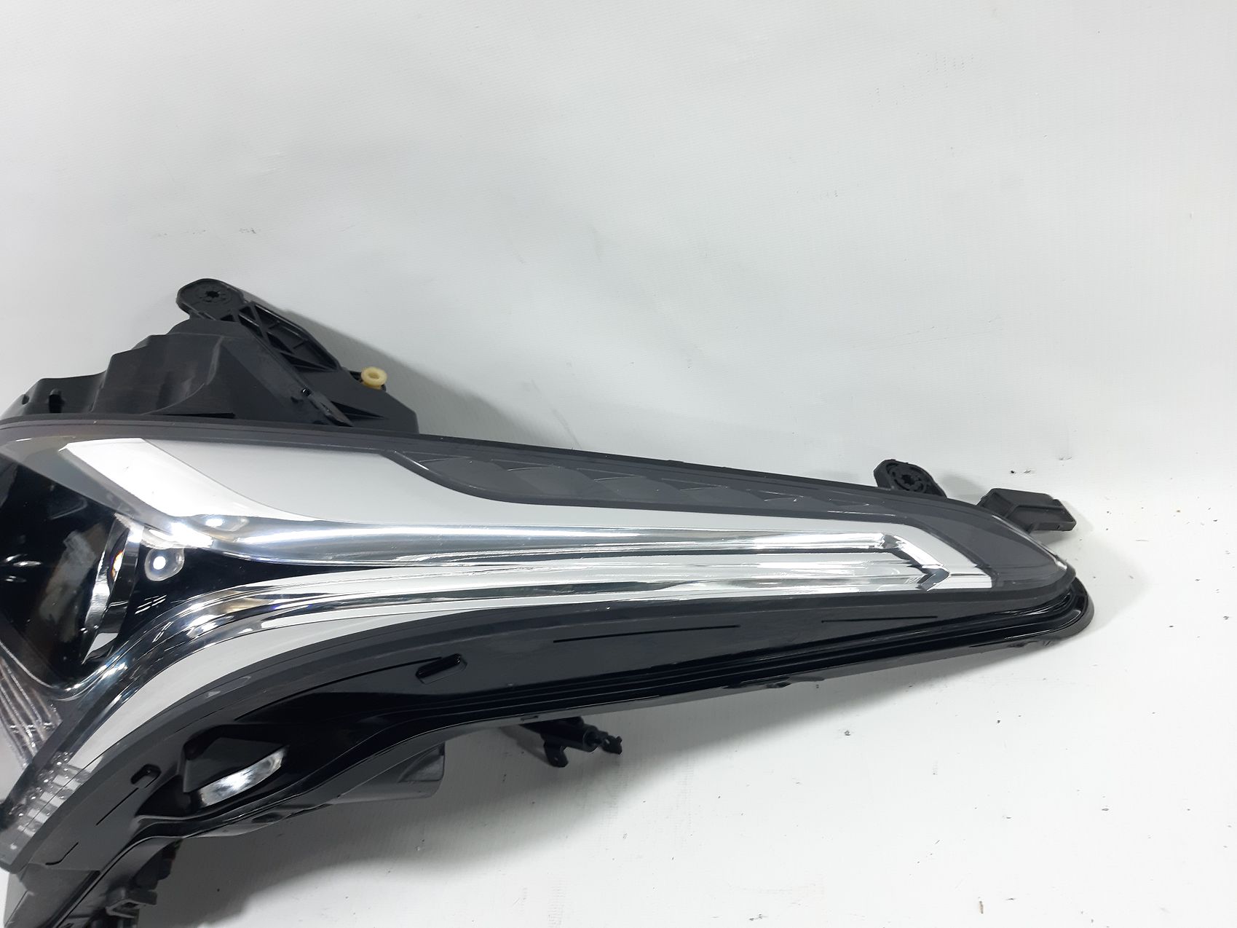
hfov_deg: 65.3
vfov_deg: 51.3
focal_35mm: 27
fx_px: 965
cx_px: 618
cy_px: 464
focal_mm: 3.93
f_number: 1.7
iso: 80
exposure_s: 1/50
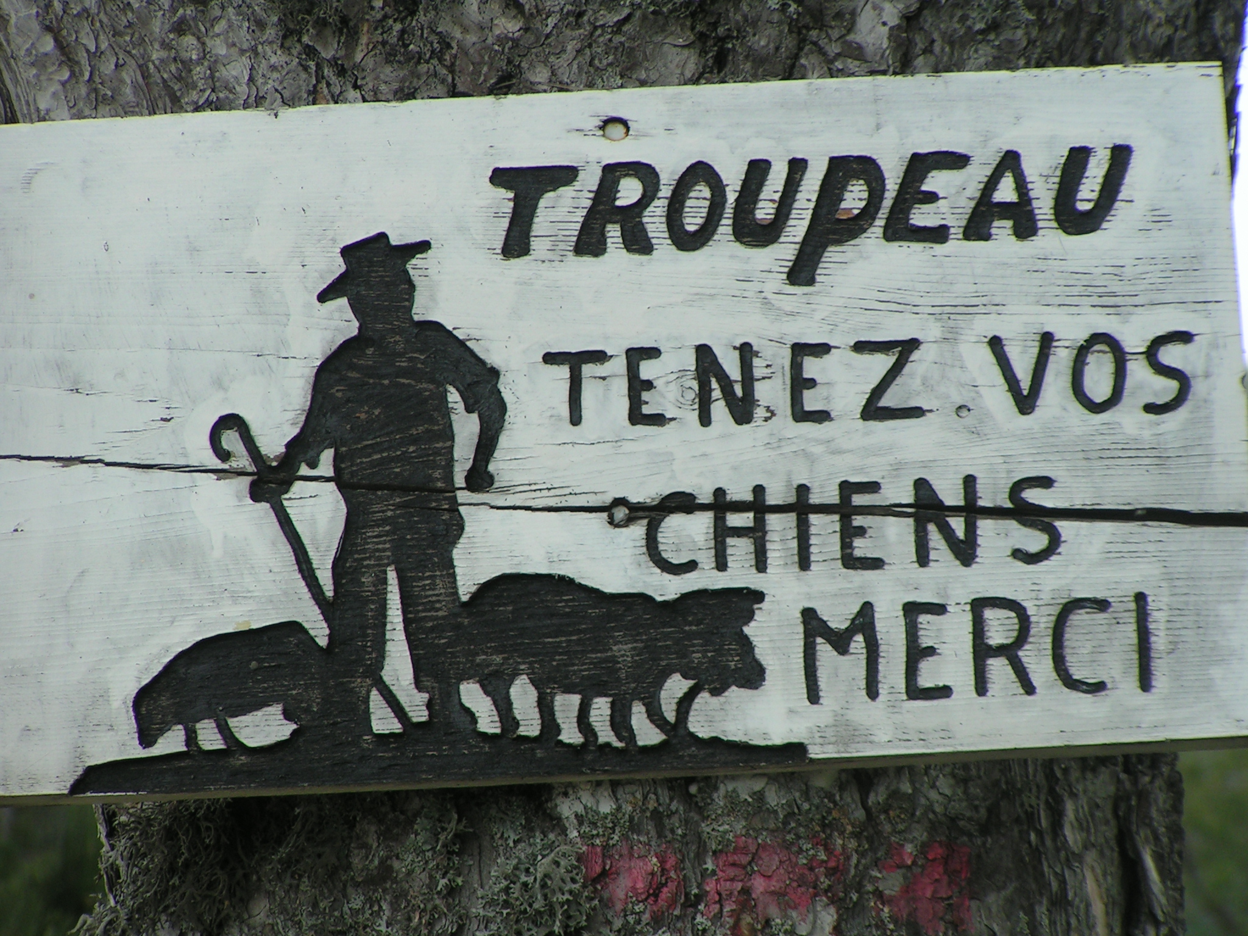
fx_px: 10203
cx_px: 624
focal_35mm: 283
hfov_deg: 7.0
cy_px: 468
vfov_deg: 5.3
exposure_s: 1/500
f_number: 4.5
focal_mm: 43.3
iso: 50
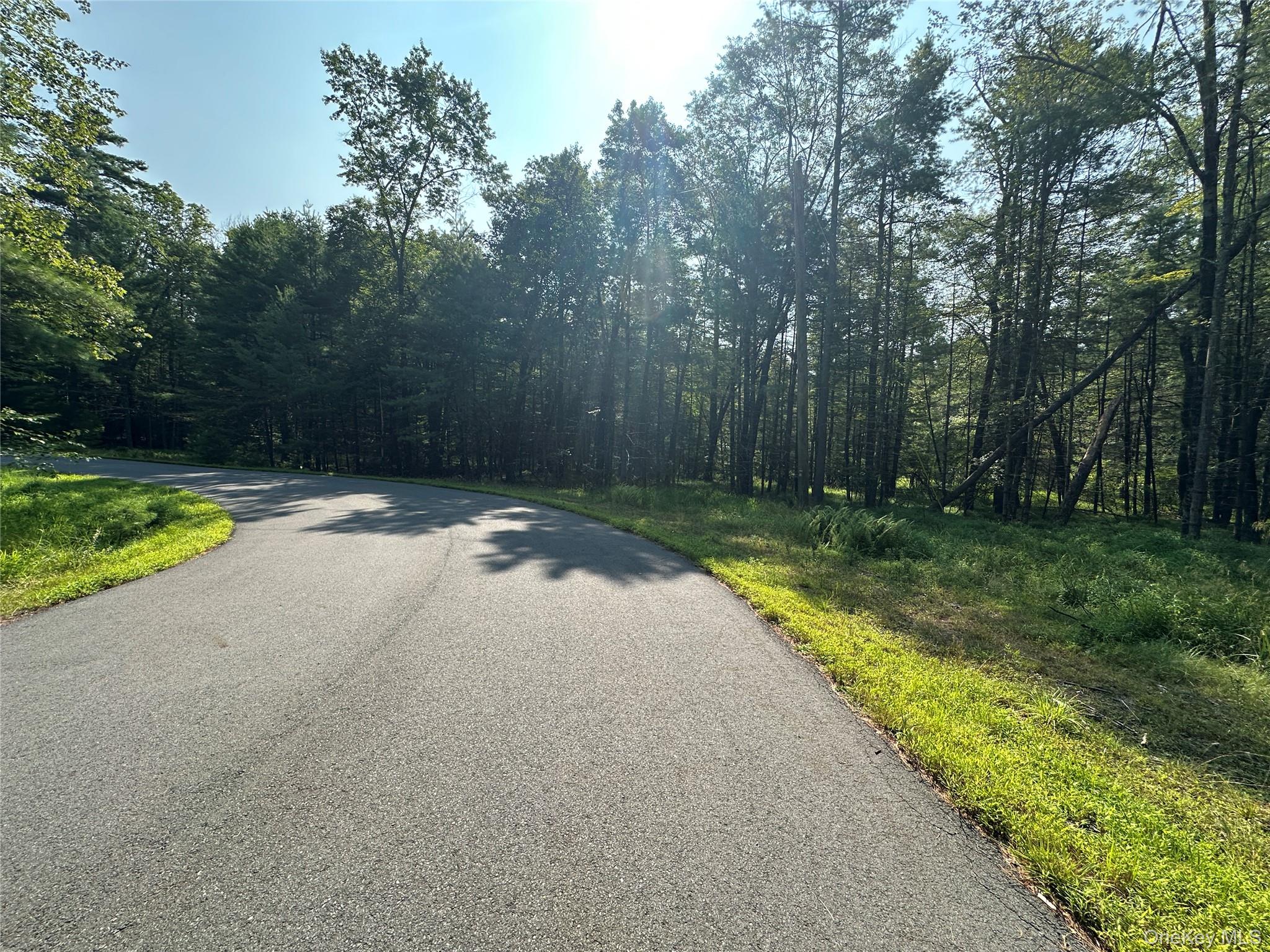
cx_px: 635
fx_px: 514
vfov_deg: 85.7
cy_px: 476
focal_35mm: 14
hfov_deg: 102.1
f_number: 2.2
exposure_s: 1/694
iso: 40
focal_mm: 2.22
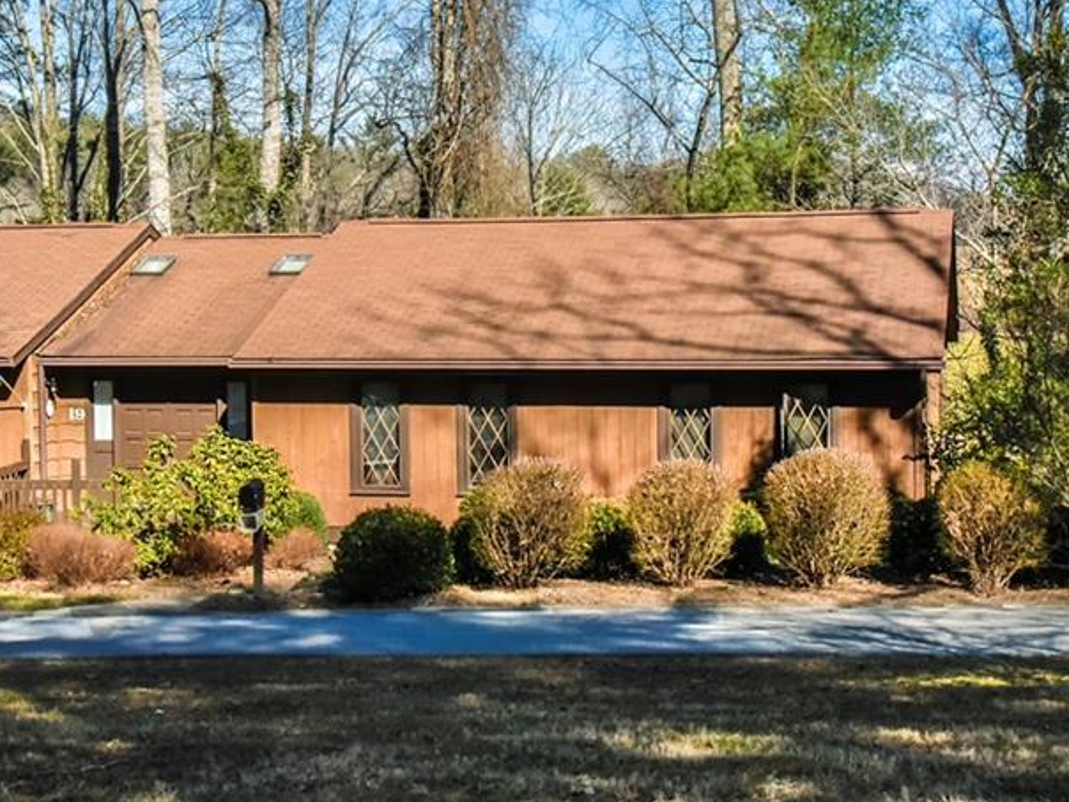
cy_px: 376
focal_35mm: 62
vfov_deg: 23.6
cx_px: 529
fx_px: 1915
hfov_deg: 31.2
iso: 4000
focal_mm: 38
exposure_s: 1/500
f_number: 22
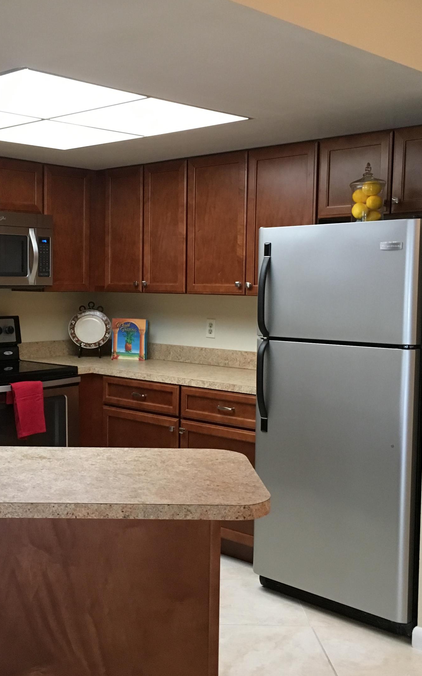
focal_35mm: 43
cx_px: 117
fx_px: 792
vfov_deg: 46.2
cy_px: 352
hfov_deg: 29.5
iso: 160
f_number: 2.2
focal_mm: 4.15
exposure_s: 1/30
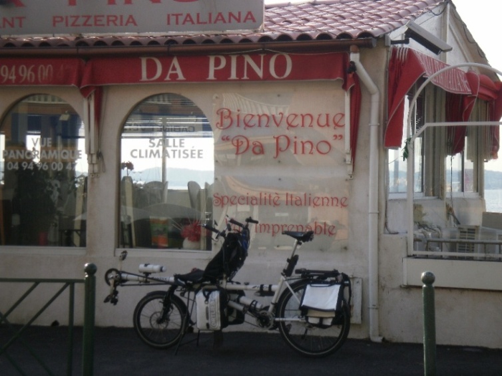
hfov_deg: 21.8
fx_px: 1305
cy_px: 188
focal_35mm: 90
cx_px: 251
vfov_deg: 16.4
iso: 100
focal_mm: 15.91
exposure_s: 1/250
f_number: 5.5
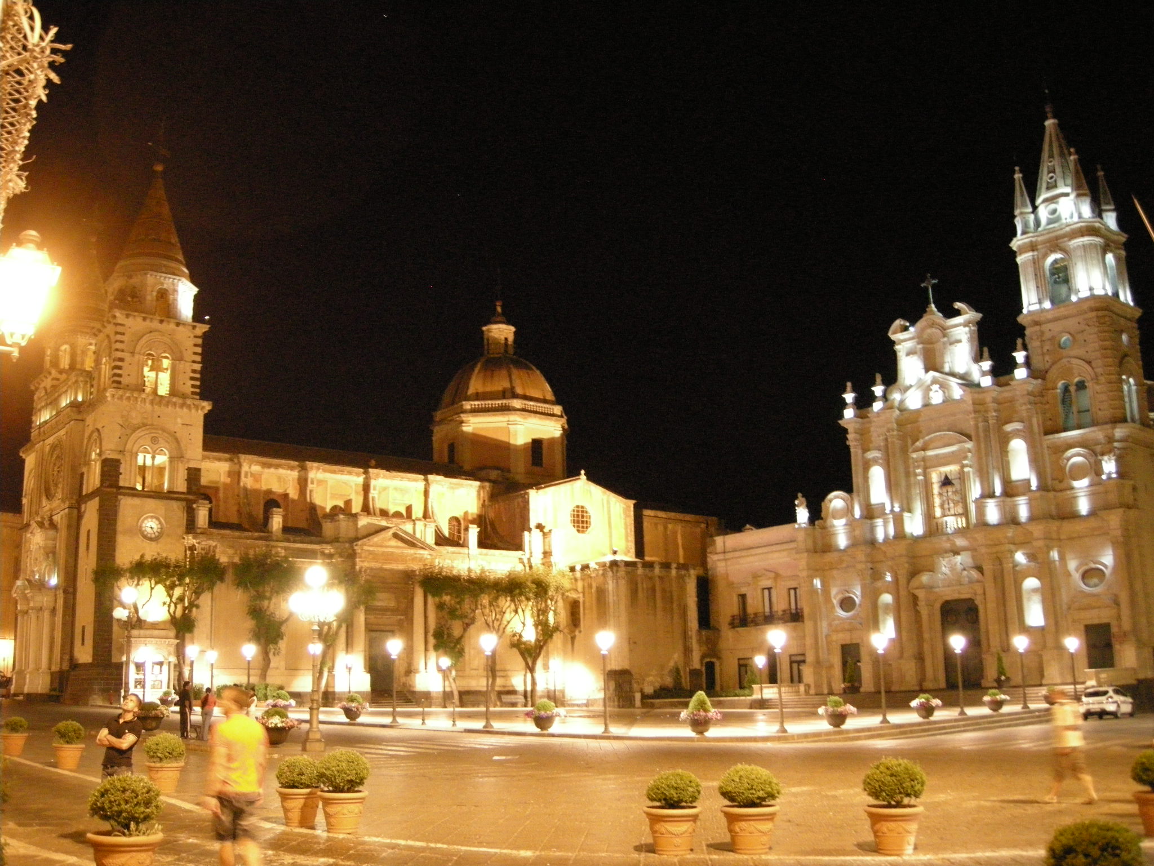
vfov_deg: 39.7
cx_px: 577
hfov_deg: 51.4
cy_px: 433
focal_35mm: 36
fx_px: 1200
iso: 800
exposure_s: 1/4.1
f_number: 2.7
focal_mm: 7.5
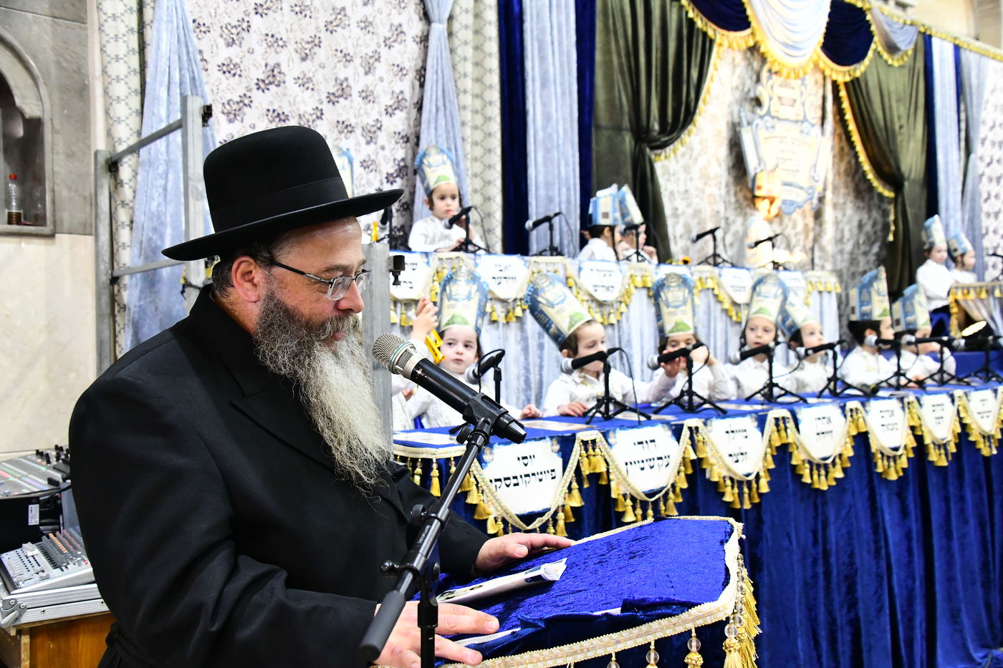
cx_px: 502
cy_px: 334
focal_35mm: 34
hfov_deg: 55.8
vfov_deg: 38.9
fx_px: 947
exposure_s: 1/250
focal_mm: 34
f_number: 5.6
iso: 5000
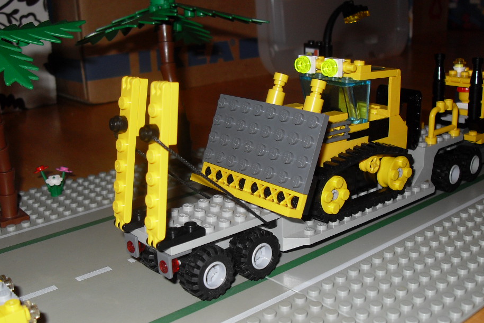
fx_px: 578
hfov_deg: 45.4
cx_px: 254
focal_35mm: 43
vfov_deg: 31.2
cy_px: 181
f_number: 2.8
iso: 100
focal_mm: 6.3
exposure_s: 1/45
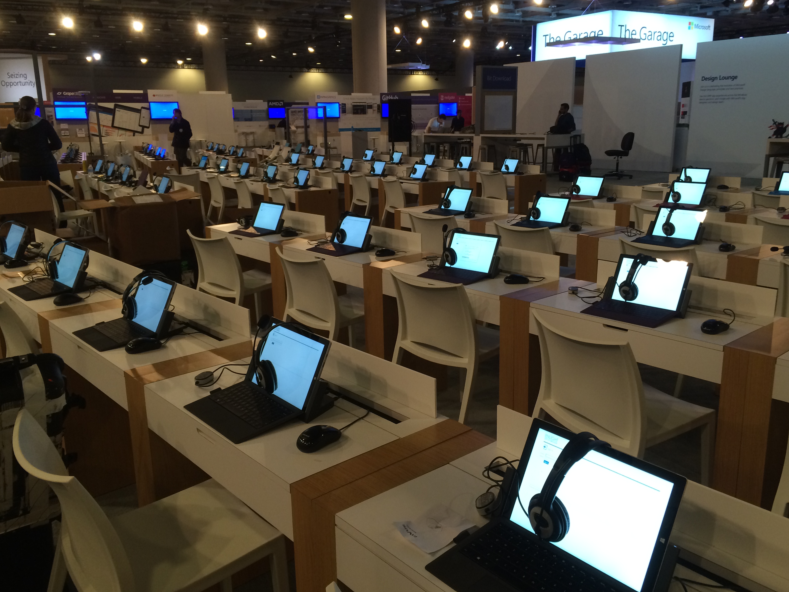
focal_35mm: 30
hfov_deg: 60.0
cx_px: 399
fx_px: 684
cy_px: 288
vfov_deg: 46.8
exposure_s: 1/30
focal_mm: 4.15
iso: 100
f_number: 2.2
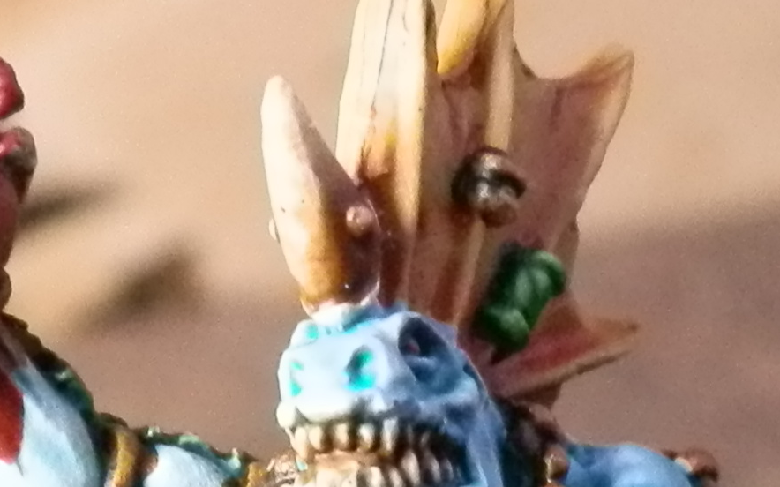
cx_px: 369
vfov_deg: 8.5
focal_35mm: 144
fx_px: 3060
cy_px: 1023
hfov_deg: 14.5
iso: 400
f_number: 3.1
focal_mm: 5
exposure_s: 1/160
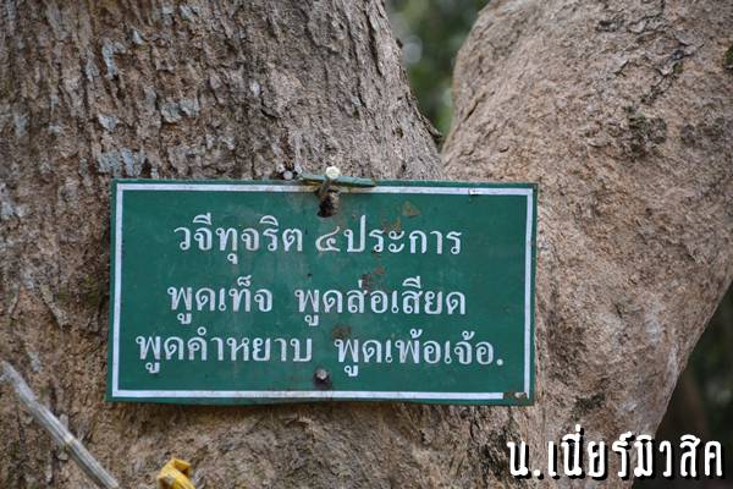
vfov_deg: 8.7
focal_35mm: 158
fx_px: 3207
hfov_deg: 13.0
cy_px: 244
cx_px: 366
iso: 900
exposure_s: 1/500
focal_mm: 105
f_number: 5.6
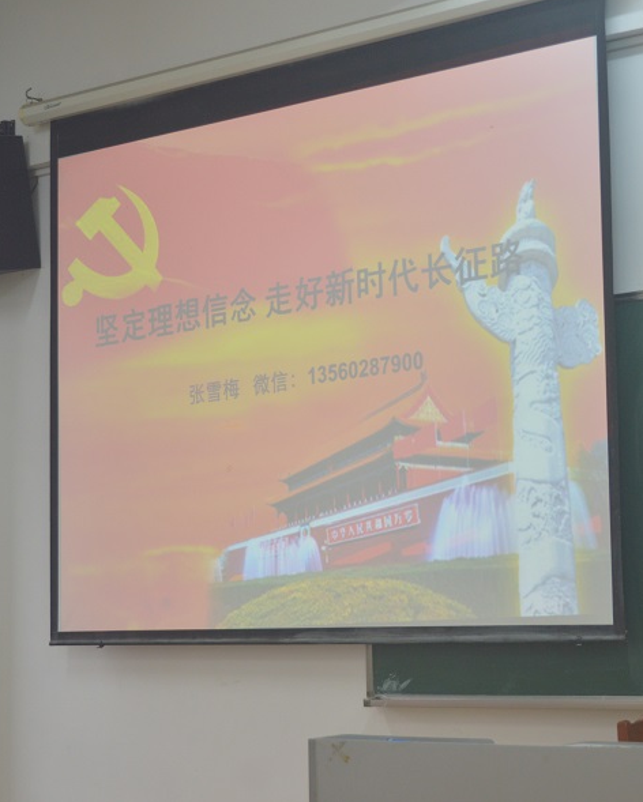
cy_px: 400
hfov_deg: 20.6
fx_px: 1735
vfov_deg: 26.0
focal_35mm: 73
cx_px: 565
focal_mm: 34
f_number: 5
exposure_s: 1/60
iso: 400
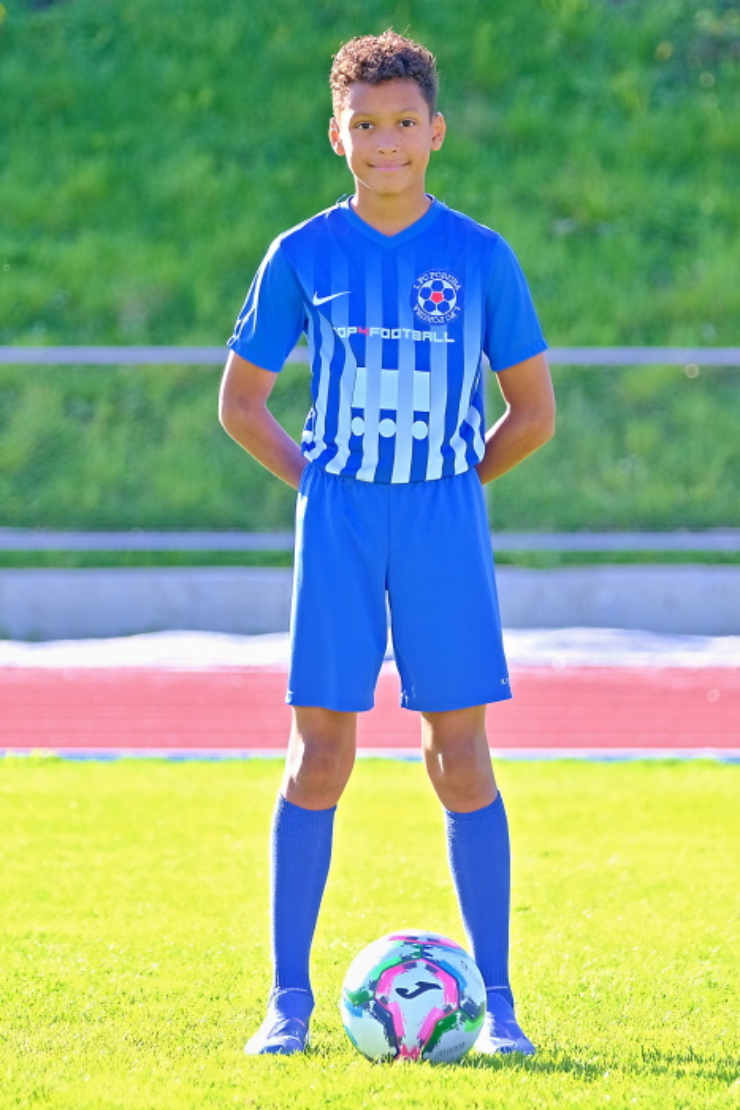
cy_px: 555
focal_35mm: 166
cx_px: 370
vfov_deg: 12.4
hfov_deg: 8.3
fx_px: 5120
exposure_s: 1/480
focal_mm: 110.6
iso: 320
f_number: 2.8
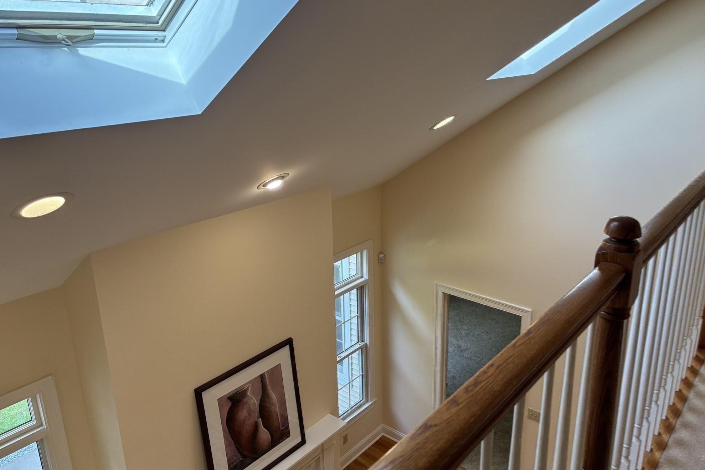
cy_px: 210
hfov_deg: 65.5
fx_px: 548
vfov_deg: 46.3
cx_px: 359
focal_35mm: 28
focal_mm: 5.96
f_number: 1.6
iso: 100
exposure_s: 1/120
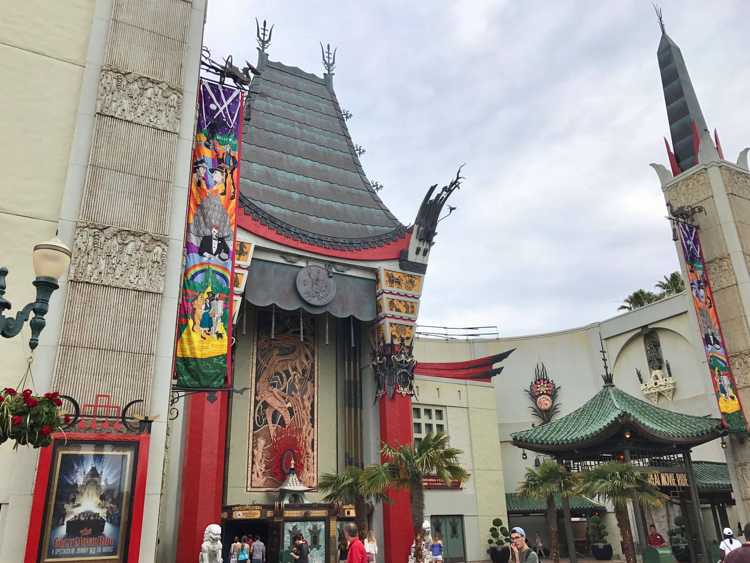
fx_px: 628
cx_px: 373
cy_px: 284
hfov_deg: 61.7
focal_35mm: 29
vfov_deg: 48.2
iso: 20
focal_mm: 3.99
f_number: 1.8
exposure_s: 1/1368
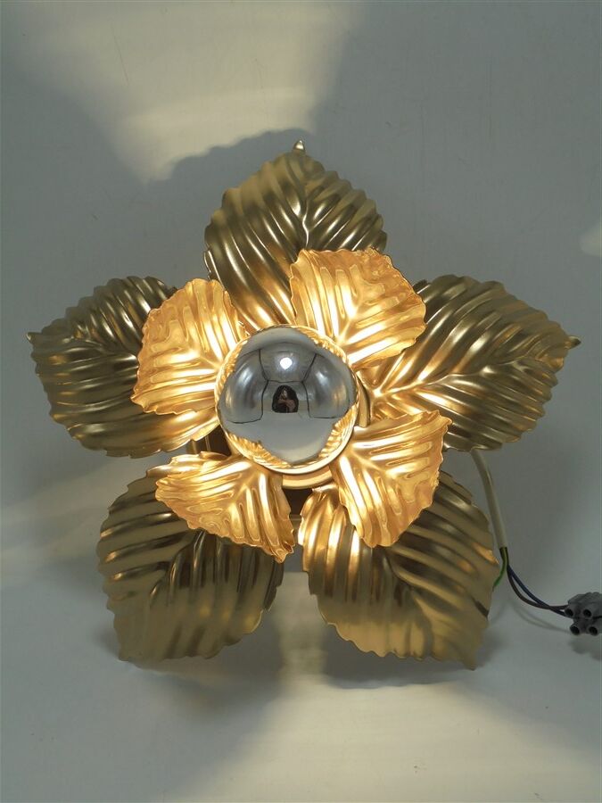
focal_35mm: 43
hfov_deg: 33.6
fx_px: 997
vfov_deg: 43.9
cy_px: 402
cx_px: 301
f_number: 4.5
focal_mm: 7.8
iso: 100
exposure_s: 1/250
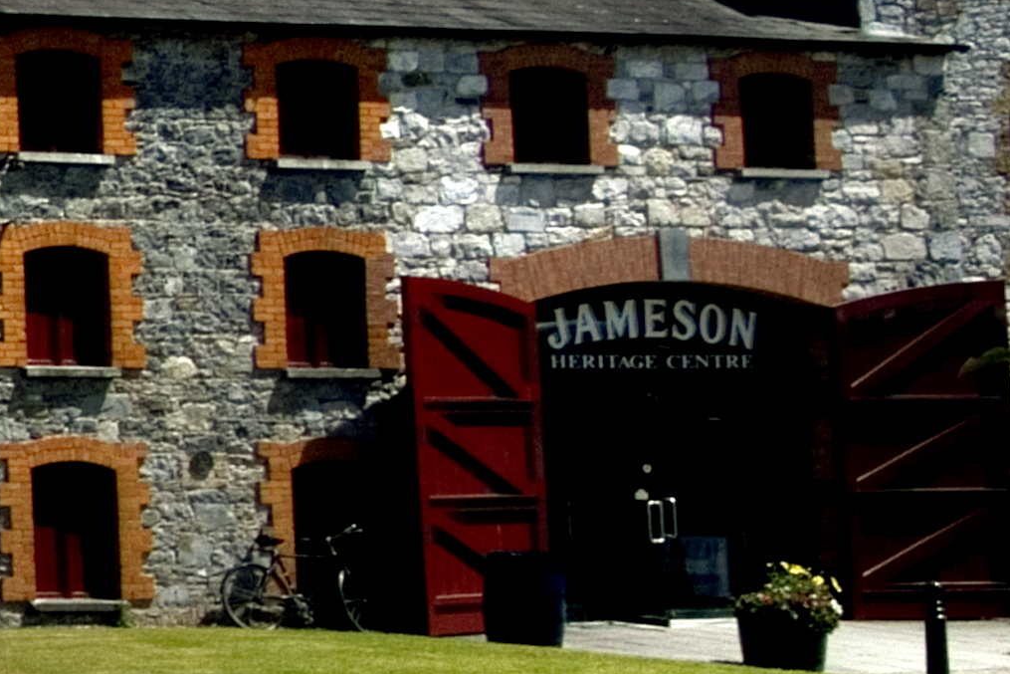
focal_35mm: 75
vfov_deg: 18.1
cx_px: -943
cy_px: 199
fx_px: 2104
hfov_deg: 18.7
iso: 100
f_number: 19
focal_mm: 12
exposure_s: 1/125
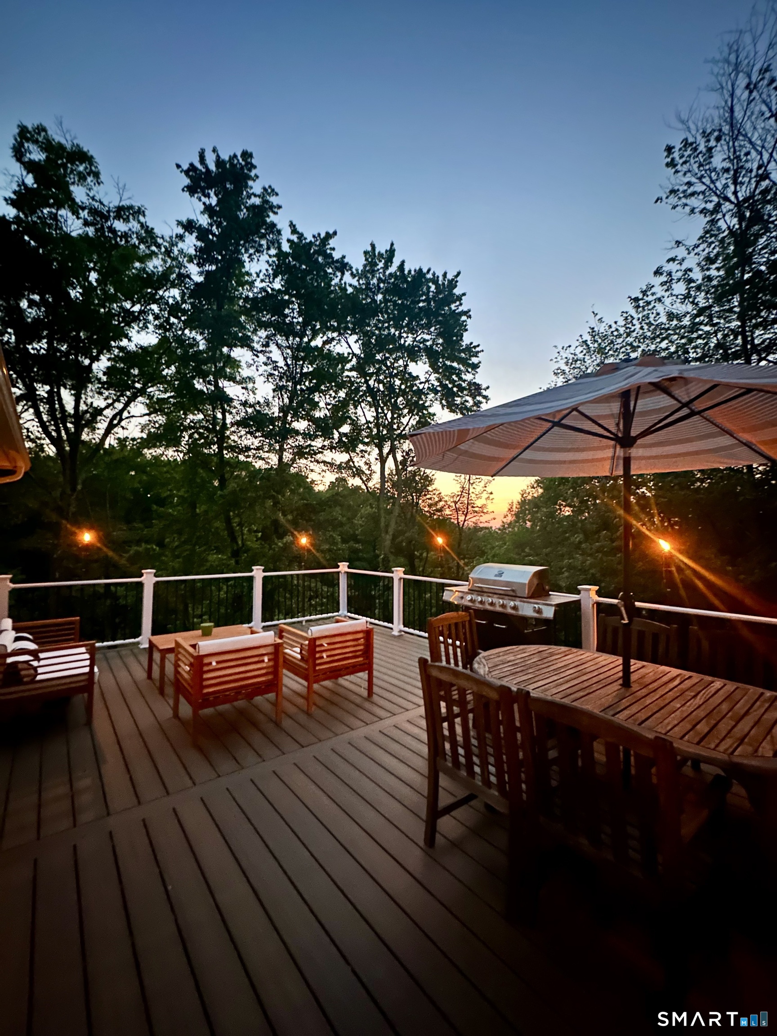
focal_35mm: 14
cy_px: 518
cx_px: 388
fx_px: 419
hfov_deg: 85.7
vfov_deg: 102.1
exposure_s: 1/8
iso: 1600
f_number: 2.2
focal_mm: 2.22
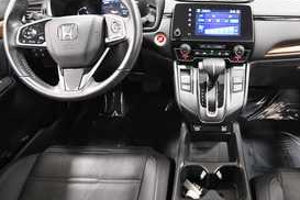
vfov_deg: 55.2
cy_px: 57
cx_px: 211
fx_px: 183
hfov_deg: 74.9
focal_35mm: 22
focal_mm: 10
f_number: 4.5
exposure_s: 1/60
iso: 4000
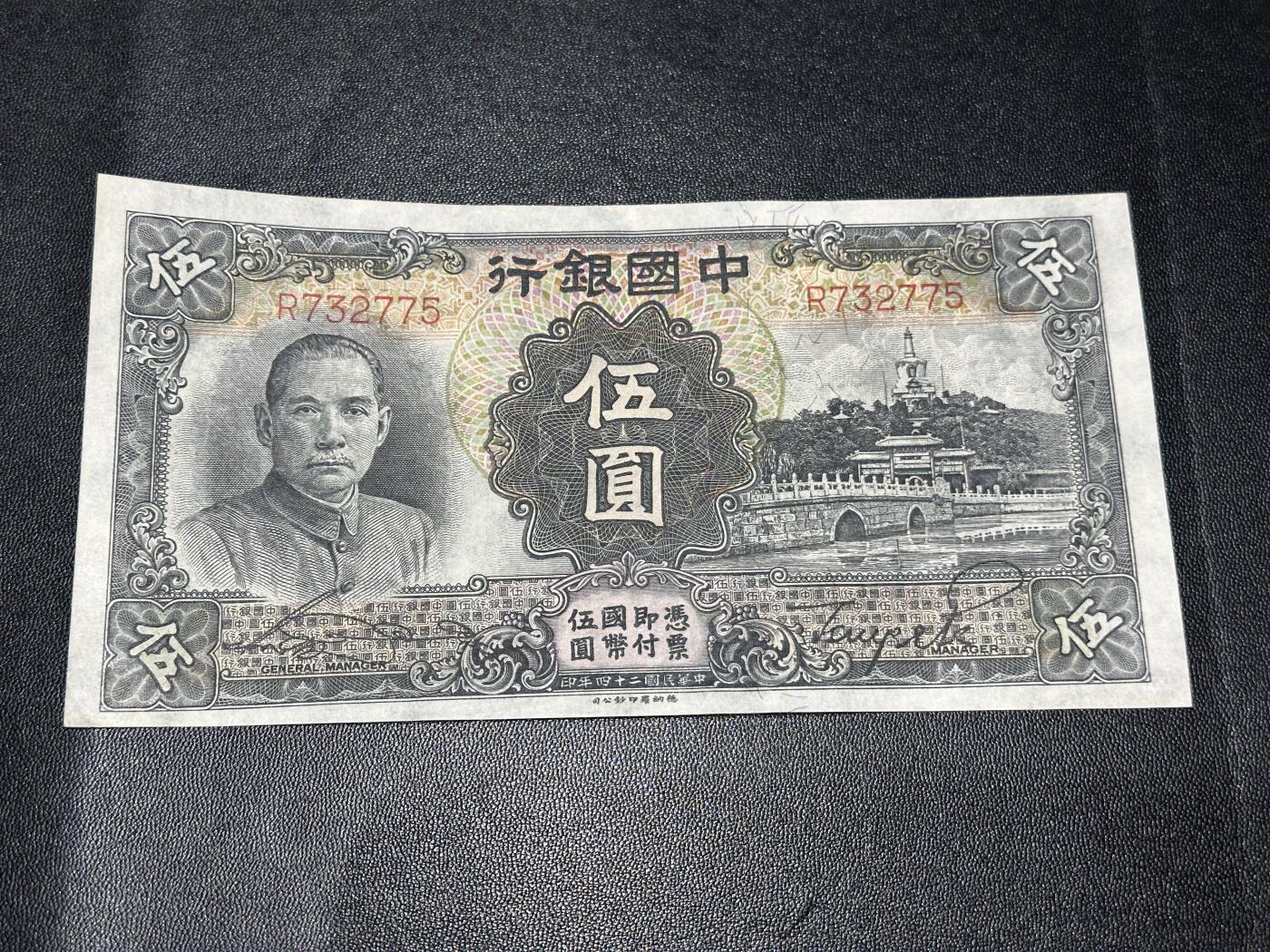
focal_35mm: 48
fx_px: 1761
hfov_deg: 39.7
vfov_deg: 30.3
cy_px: 476
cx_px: 635
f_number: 1.78
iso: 125
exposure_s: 1/50
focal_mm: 6.86
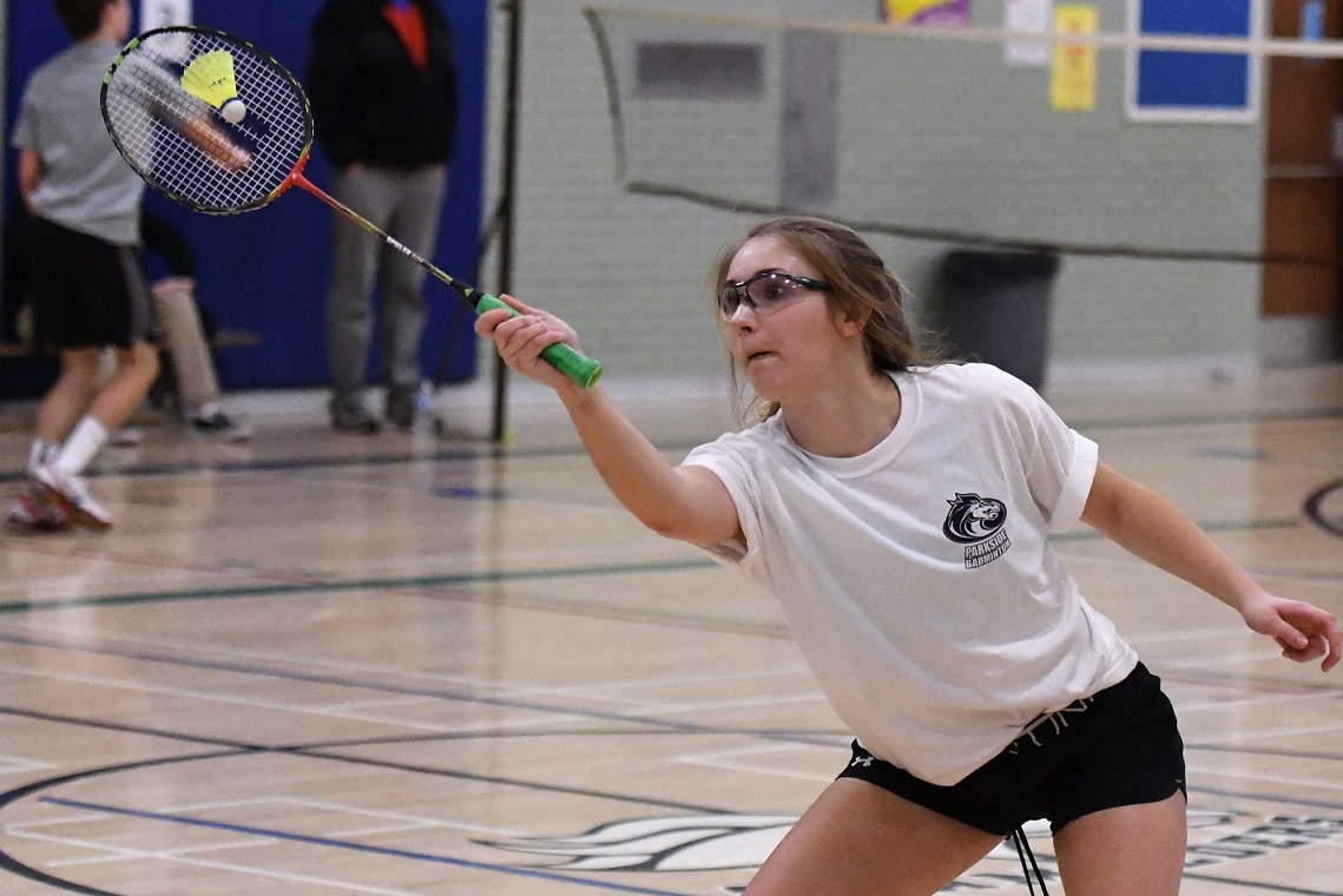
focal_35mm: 105
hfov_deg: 19.5
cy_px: 448
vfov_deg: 13.0
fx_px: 3918
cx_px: 672
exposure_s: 1/1000
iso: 9000
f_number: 2.8
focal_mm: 70
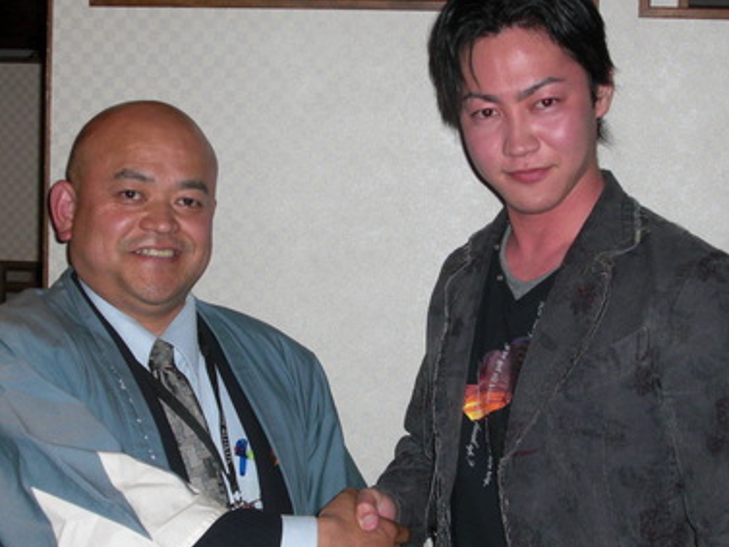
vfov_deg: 21.3
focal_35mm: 69
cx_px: 360
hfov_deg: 28.2
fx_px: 1454
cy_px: 299
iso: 200
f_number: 3.4
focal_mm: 9.1
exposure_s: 1/60
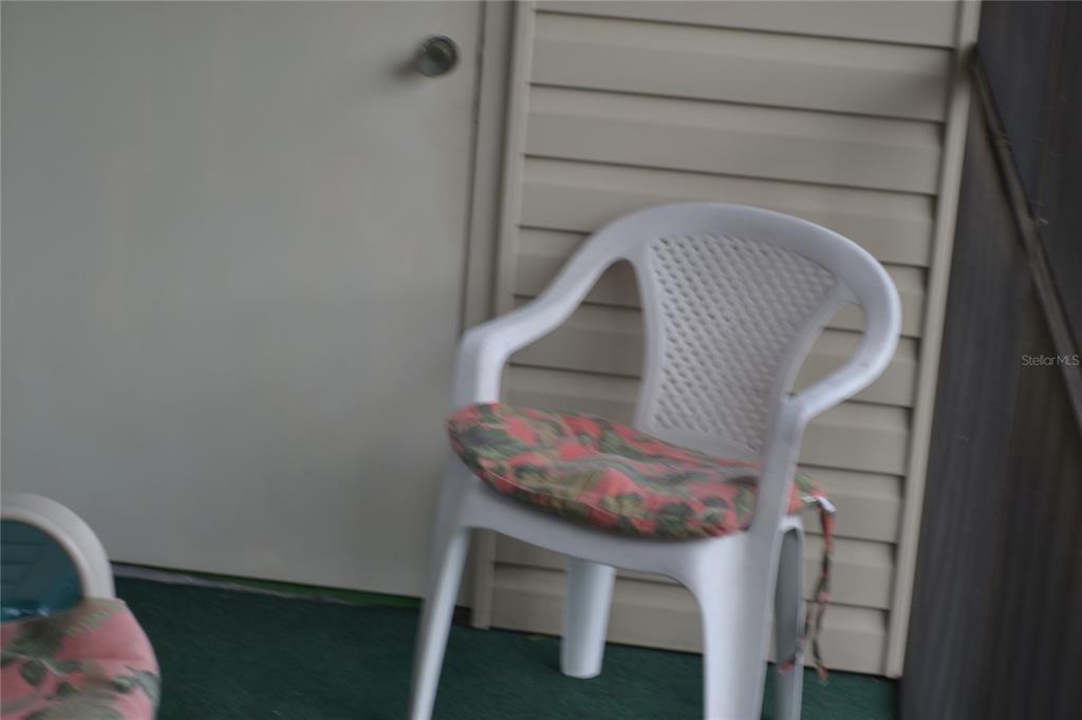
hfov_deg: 24.6
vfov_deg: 16.5
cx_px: 541
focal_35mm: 82
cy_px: 360
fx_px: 2479
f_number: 5.6
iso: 100
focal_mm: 55
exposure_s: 1/30
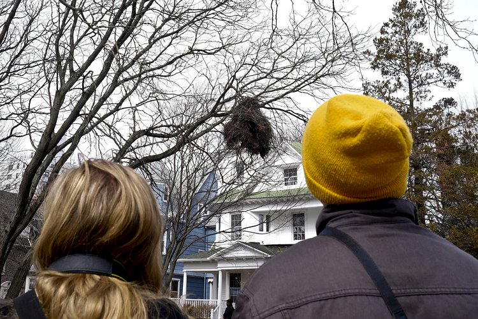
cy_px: 160
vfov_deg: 37.9
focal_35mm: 35
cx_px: 239
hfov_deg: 54.4
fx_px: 465
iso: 400
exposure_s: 1/250
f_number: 9
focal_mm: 23
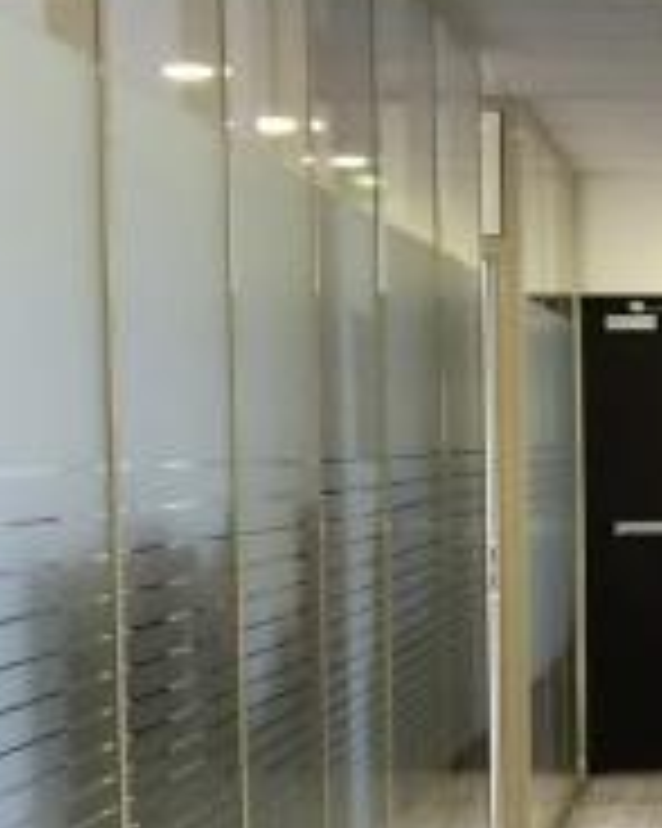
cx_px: 896
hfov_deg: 10.2
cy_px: 801
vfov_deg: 12.9
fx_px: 3628
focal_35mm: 148
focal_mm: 4.15
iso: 125
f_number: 2.2
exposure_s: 1/33
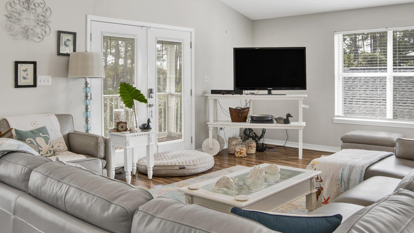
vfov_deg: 35.2
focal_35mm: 33
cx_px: 230
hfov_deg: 59.3
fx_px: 362
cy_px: 74
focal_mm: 18
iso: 200
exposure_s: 1/40
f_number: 11
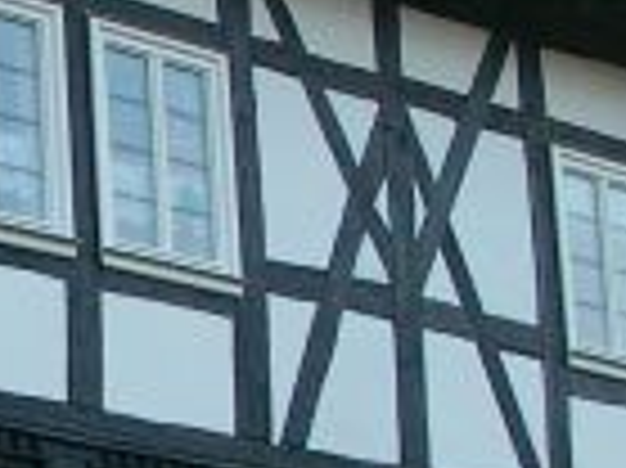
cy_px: 292
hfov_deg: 9.8
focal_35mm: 196
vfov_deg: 7.6
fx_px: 3541
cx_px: -347
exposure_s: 1/133
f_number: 4
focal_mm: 7.13
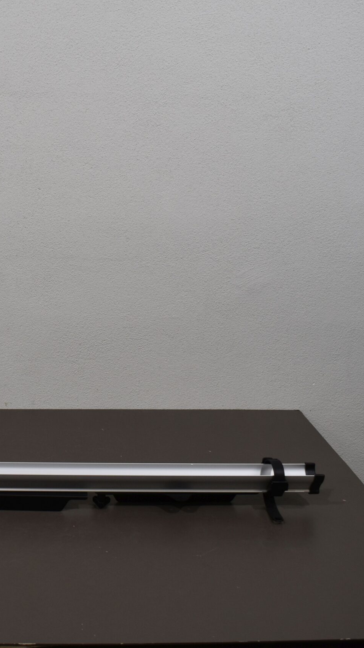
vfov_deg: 39.9
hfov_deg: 22.1
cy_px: 323
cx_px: -8
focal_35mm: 52
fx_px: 893
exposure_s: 1/125
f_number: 5.6
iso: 320
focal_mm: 22
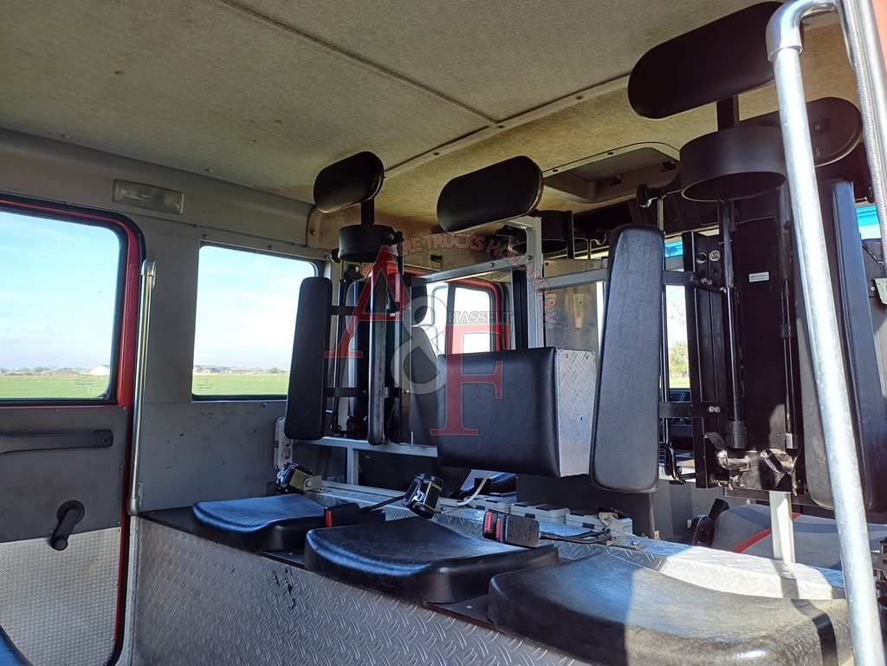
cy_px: 333
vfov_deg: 54.9
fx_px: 641
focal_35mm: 25
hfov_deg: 69.4
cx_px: 444
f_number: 1.8
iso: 50
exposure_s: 1/110
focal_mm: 4.65
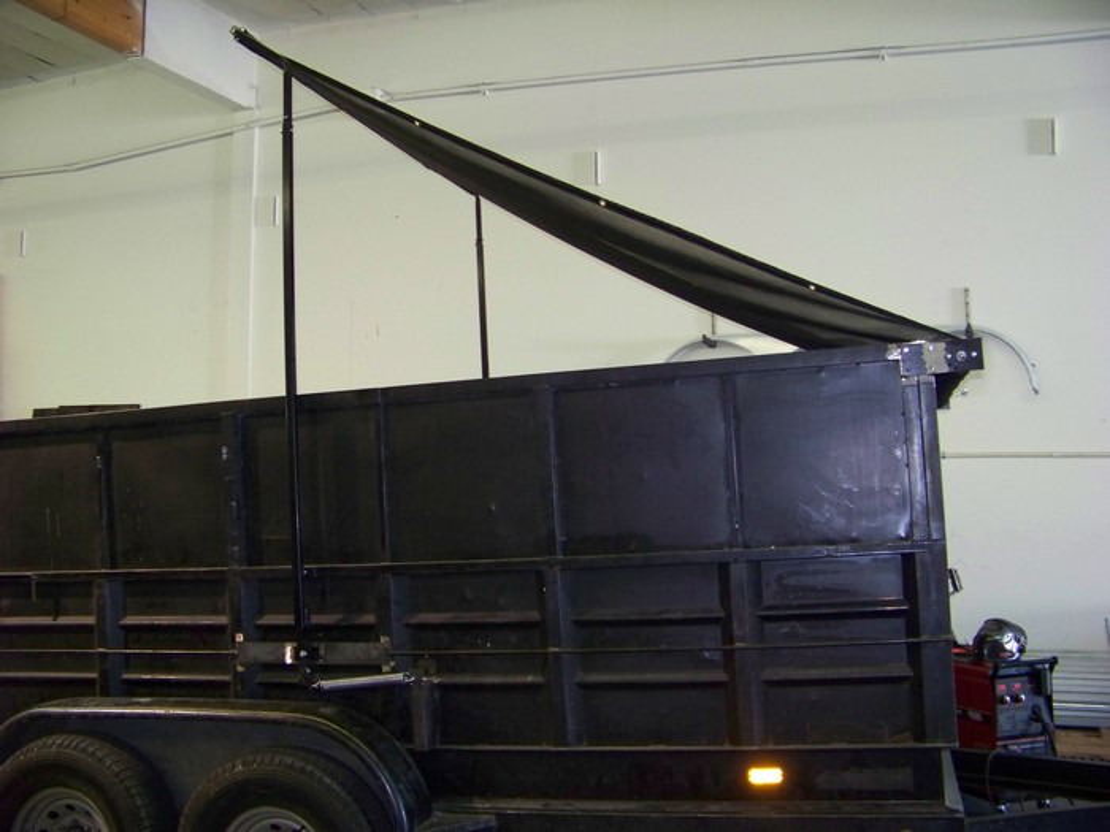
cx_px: 555
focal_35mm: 36
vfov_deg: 39.7
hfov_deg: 51.4
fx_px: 1154
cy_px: 416
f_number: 2.8
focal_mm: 5.85
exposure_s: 1/30
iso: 200
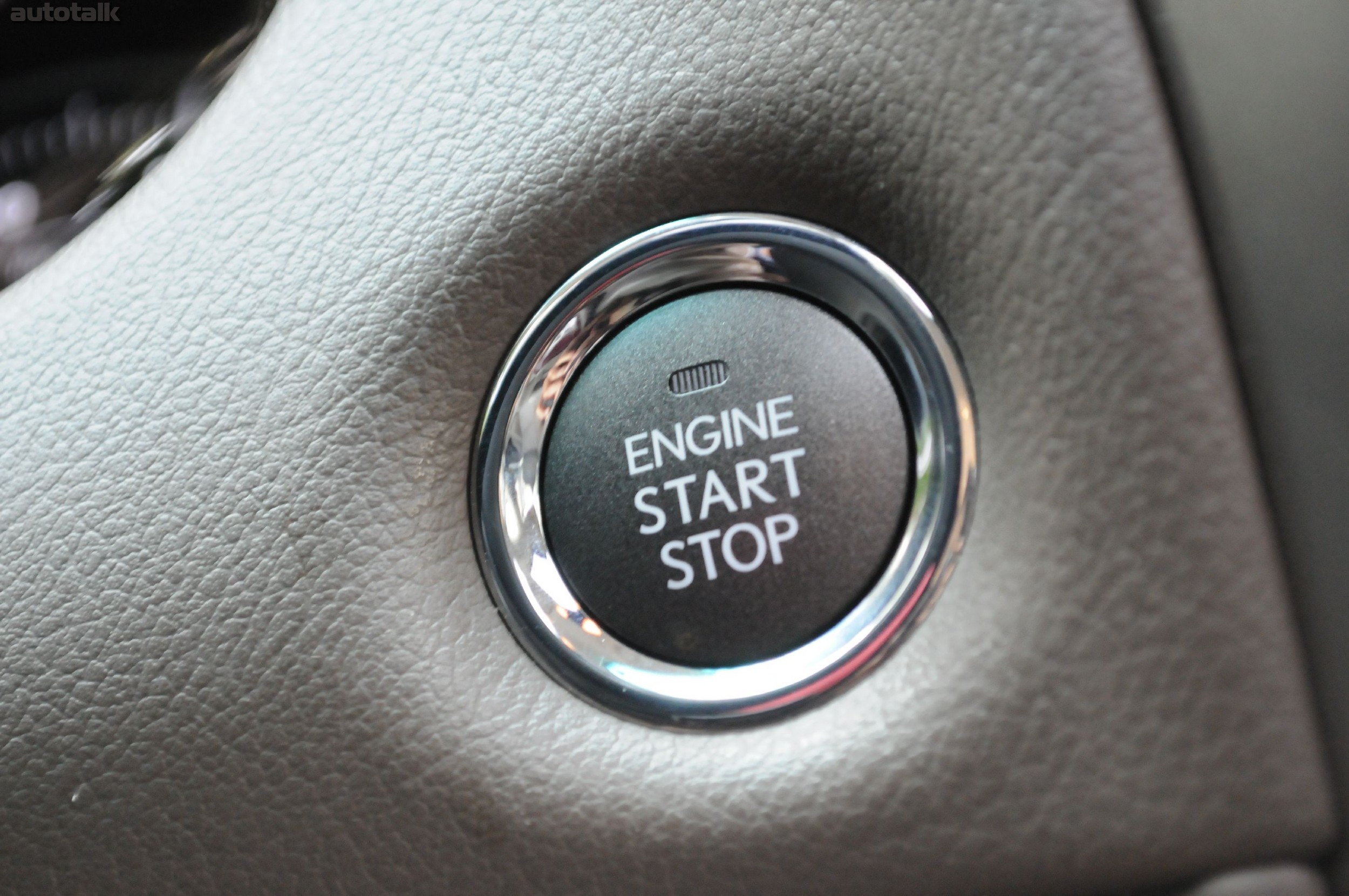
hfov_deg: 24.6
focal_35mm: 82
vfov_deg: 16.5
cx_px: 674
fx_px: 3088
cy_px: 448
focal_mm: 55
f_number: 6.3
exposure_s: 1/40
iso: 2000
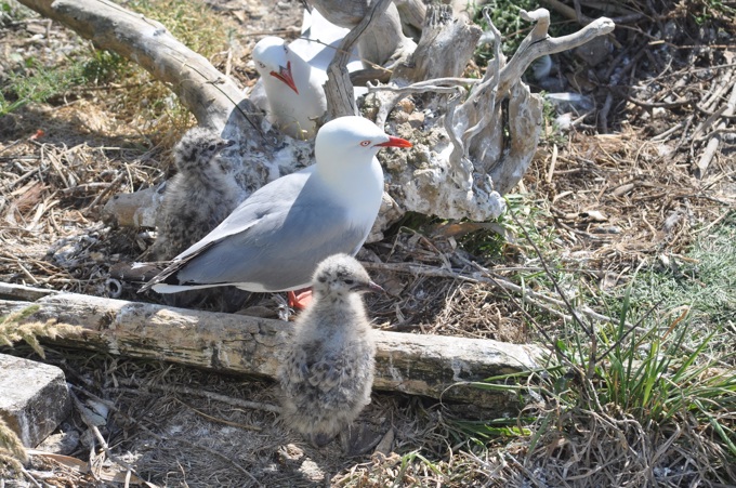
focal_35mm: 180
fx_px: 3674
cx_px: 368
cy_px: 244
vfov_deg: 7.6
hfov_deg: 11.4
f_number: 8
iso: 640
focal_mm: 120
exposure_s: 1/1000
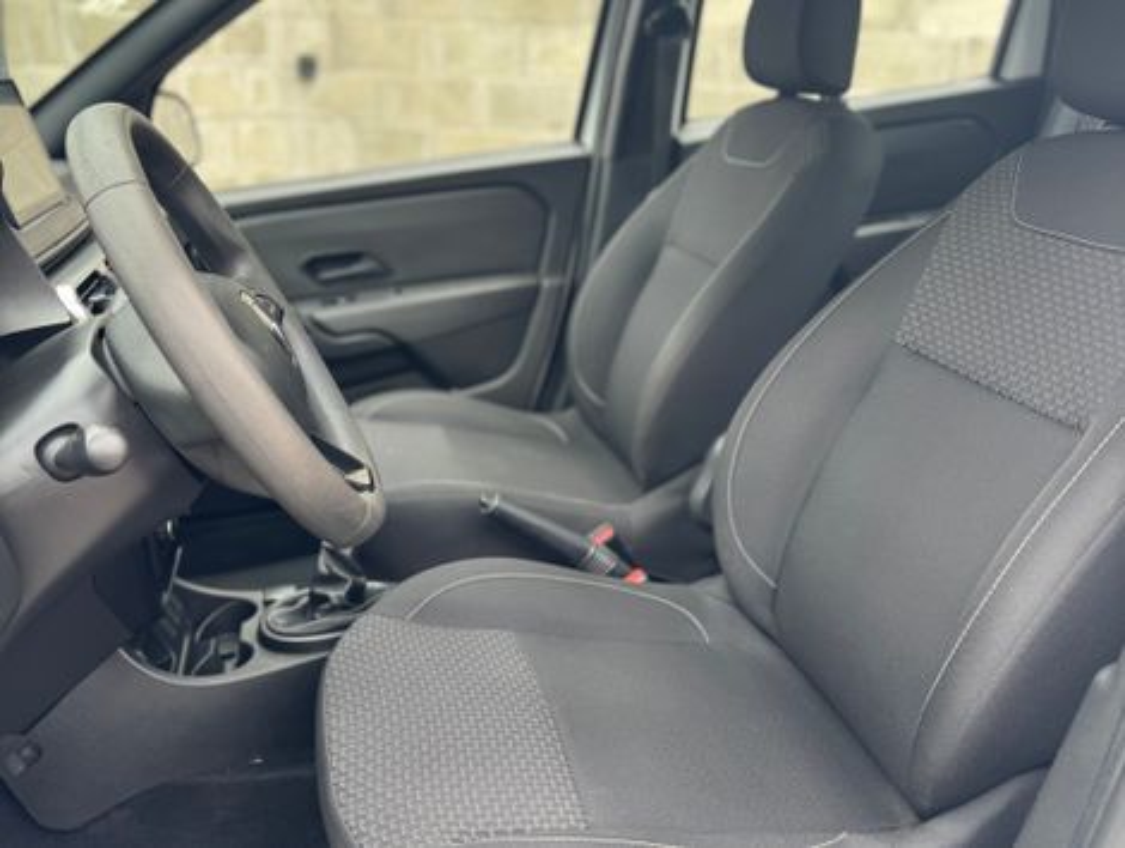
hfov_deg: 71.5
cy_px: 424
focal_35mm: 24
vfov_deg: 56.9
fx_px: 781
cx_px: 562
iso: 64
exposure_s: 1/121
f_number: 1.78
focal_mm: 6.76
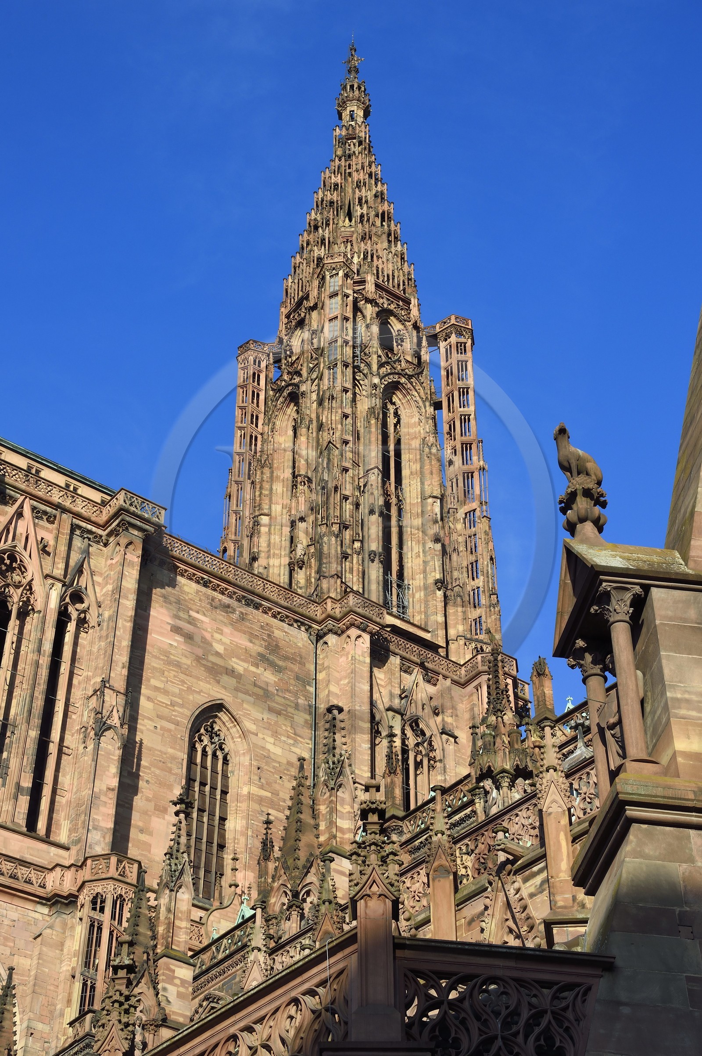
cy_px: 528
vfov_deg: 34.5
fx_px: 1699
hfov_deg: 23.3
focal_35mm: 58
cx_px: 351
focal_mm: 58
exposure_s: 1/250
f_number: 11
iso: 200
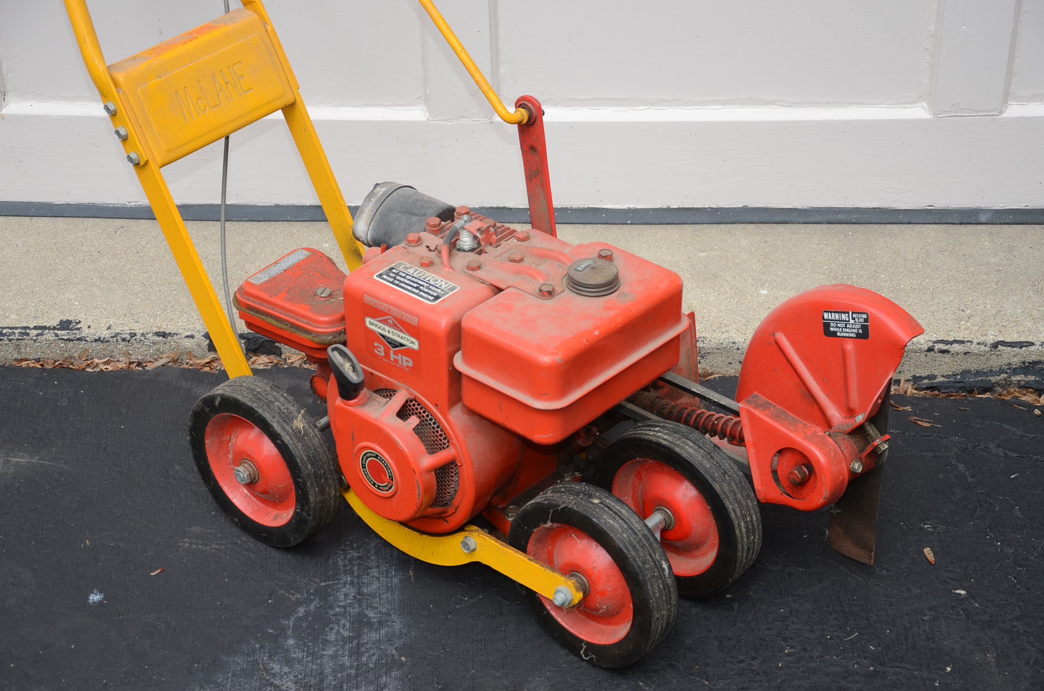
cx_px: 522
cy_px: 346
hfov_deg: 27.0
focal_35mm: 75
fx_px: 2170
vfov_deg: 18.1
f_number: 5
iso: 320
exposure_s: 1/250
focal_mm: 50
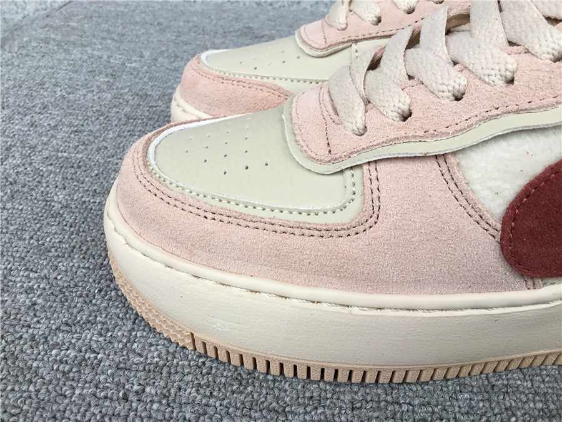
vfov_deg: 45.4
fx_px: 503
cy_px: 211
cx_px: 281
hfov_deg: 58.4
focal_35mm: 31
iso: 25
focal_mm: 3.3
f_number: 2.4
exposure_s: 1/158
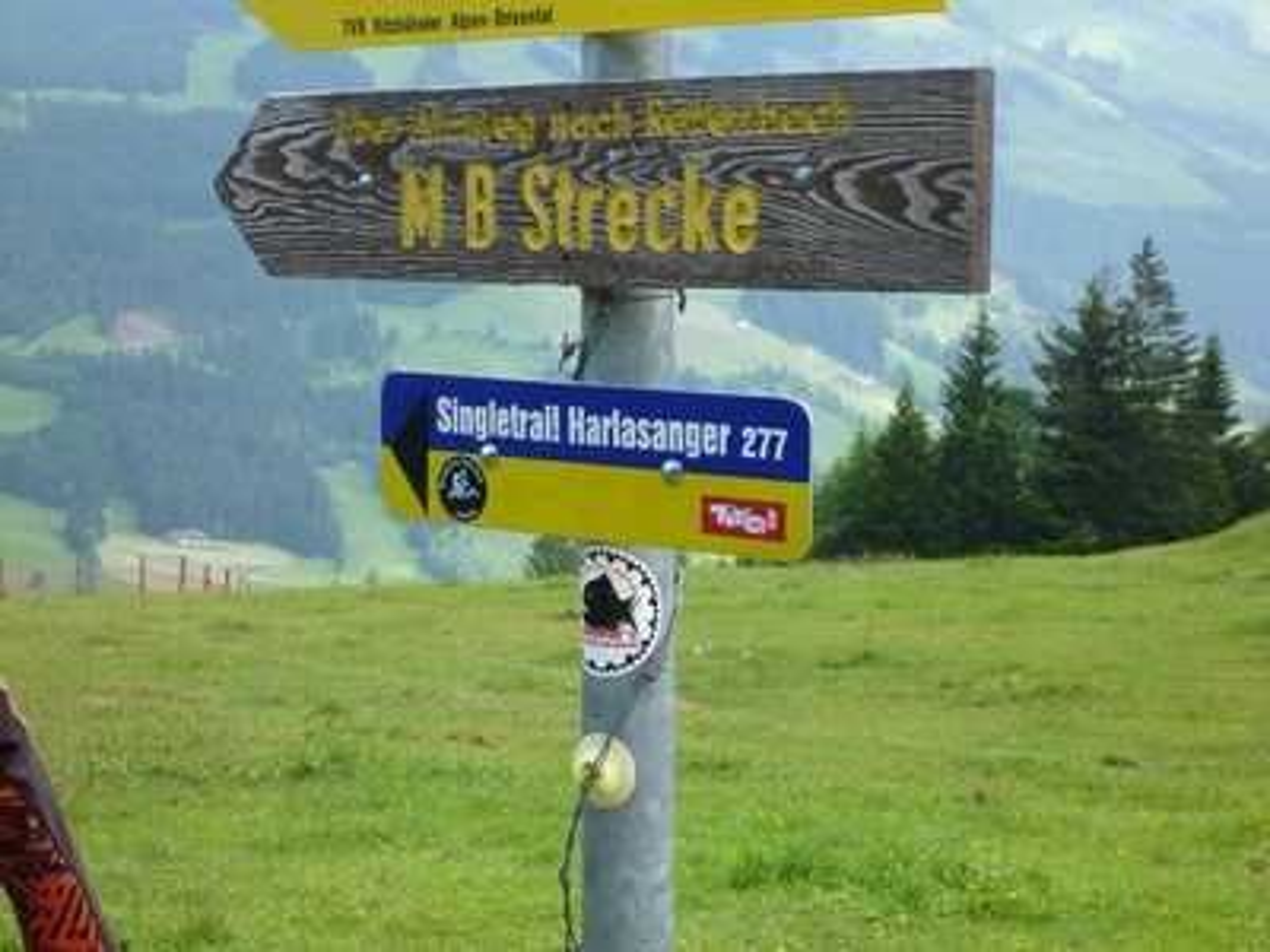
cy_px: 476
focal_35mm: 76
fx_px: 2788
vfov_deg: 19.4
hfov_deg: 25.7
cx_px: 635
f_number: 5.5
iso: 125
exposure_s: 1/80
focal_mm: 13.4
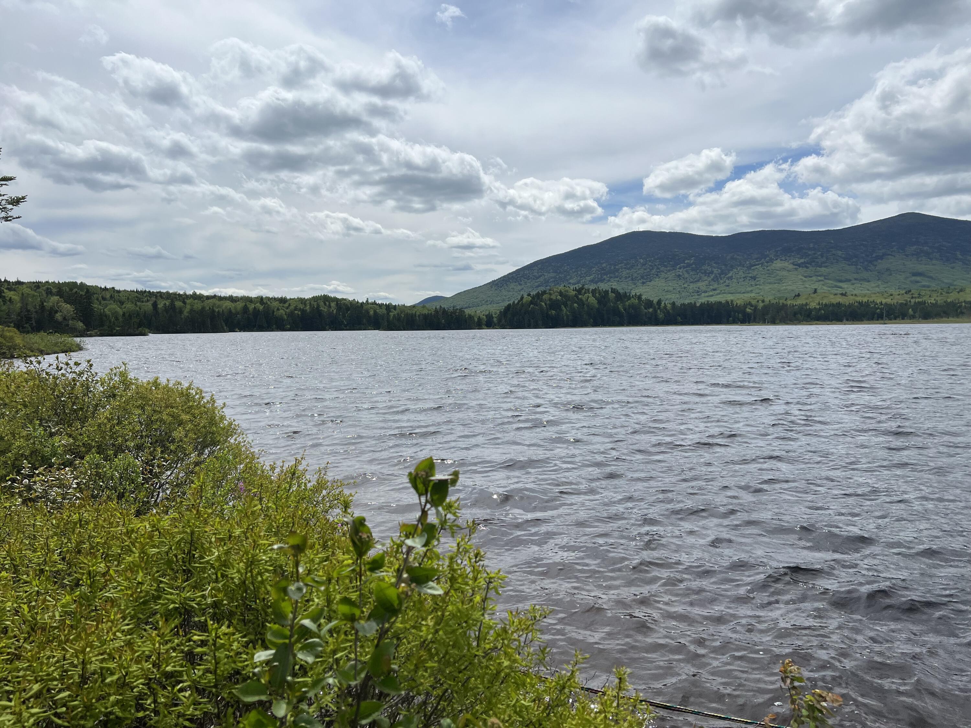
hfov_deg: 67.3
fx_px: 729
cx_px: 486
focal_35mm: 26
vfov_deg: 53.1
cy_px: 364
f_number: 1.5
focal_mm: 5.7
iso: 50
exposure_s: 1/8696
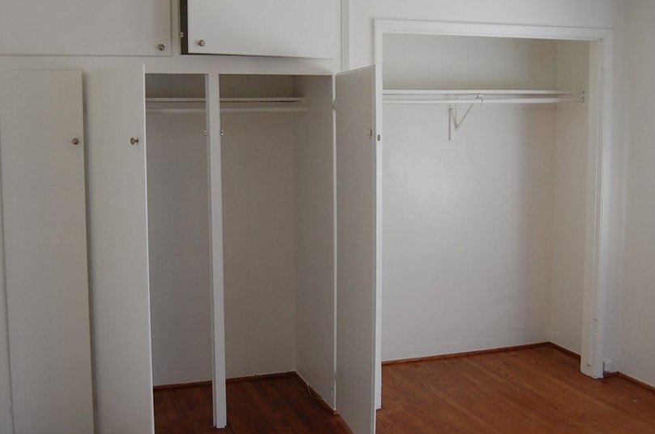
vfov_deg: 31.7
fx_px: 763
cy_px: 204
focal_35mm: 42
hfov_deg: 46.4
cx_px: 285
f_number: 5
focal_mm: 22
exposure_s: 1/100
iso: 400
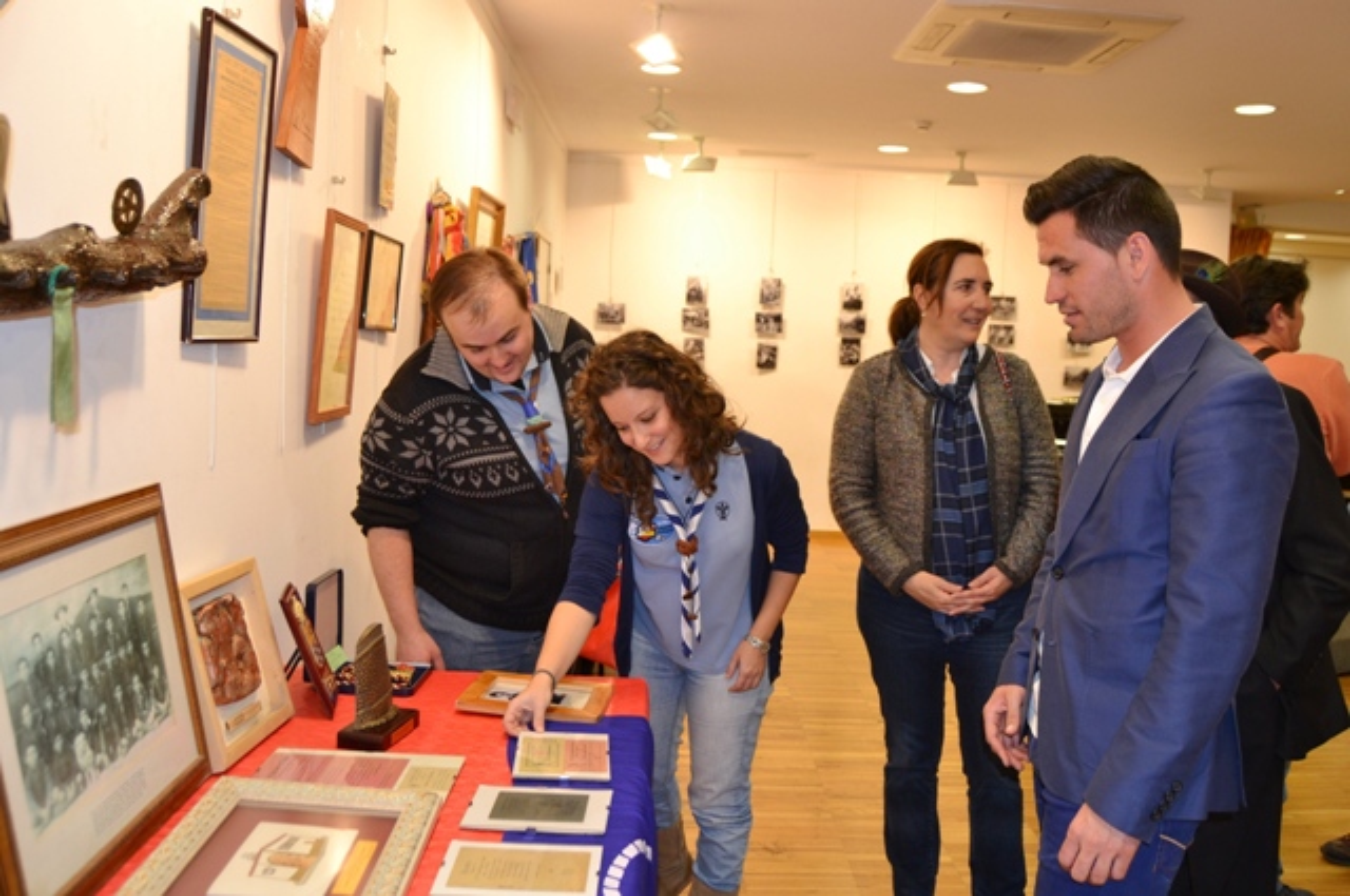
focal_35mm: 27
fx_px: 1011
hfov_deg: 67.4
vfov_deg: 47.8
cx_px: 675
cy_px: 448
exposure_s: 1/80
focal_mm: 18
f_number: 4
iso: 400
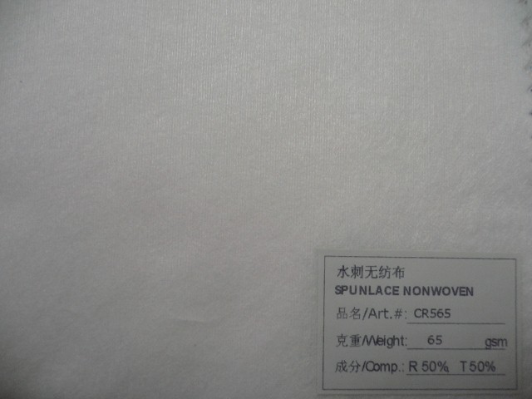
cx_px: 266
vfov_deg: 40.7
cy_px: 200
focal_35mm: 35
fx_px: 538
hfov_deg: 52.6
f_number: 2.8
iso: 100
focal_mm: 5.8
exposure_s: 1/15
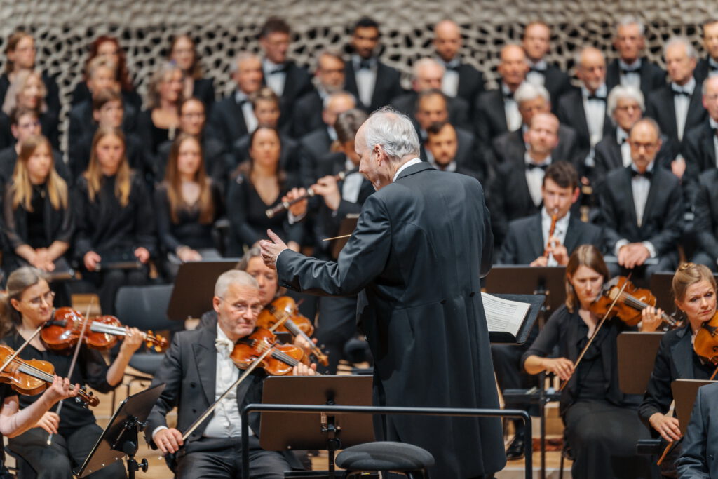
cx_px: 359
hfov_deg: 10.4
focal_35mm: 198
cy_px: 240
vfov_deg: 6.9
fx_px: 3949
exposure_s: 1/250
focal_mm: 198
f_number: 2.8
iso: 640
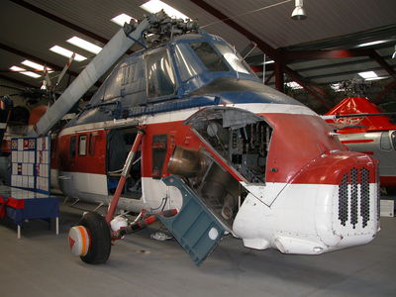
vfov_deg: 40.7
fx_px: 400
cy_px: 148
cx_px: 198
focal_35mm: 35
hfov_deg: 52.6
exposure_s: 1/60
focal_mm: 8.9
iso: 200
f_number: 2.8
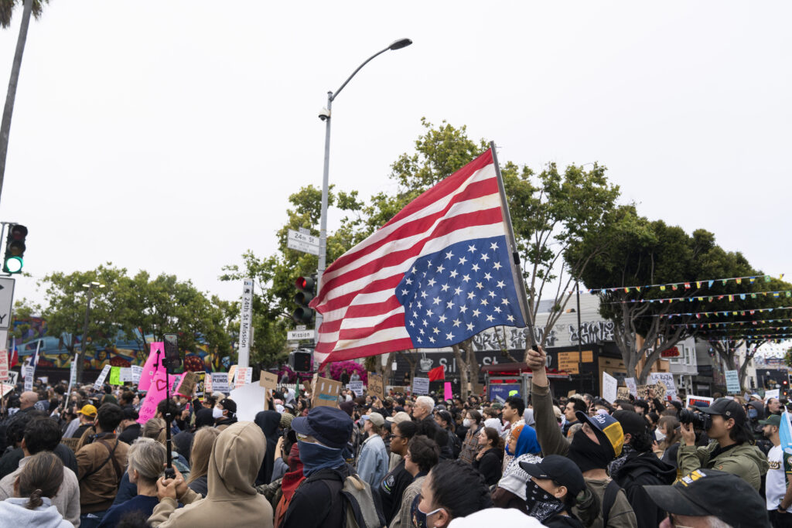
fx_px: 550
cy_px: 264
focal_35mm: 25
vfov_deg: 51.3
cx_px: 396
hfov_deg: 71.5
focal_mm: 25
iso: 200
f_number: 4
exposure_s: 1/400
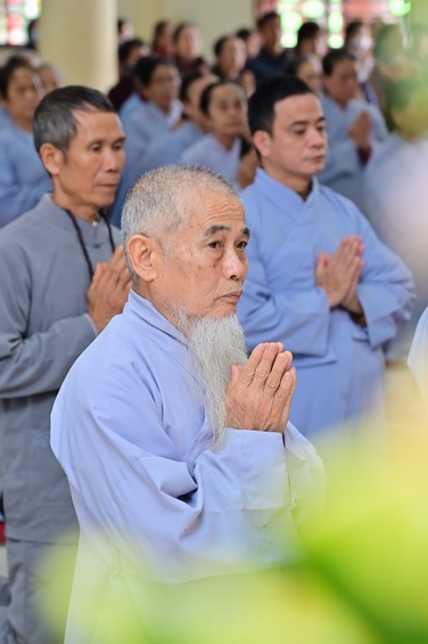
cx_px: 213
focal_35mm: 138
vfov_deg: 14.9
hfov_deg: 9.9
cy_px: 332
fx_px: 2464
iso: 1250
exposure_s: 1/125
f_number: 5.6
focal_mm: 120
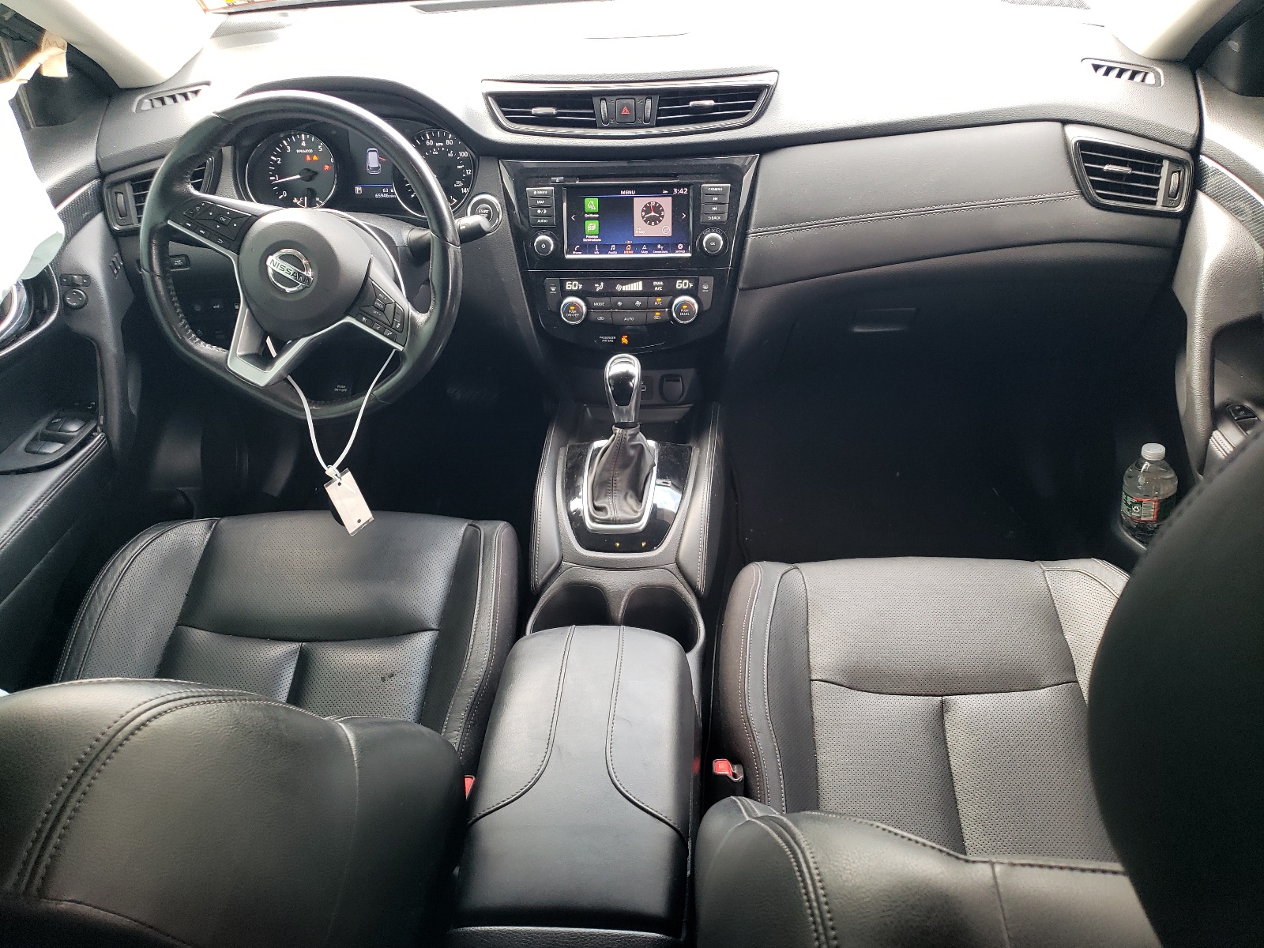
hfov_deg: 67.3
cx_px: 632
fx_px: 949
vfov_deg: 53.1
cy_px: 474
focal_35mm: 26
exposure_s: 1/60.2
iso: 86
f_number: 1.5
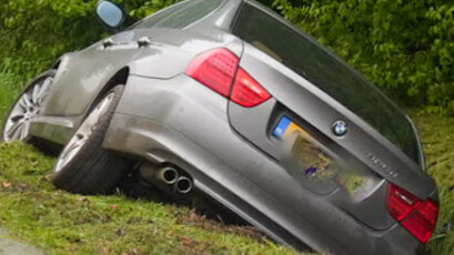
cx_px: 471
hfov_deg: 12.0
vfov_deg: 6.9
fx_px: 2131
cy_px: 145
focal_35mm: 177
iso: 1000
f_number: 9
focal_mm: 24
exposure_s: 1/160
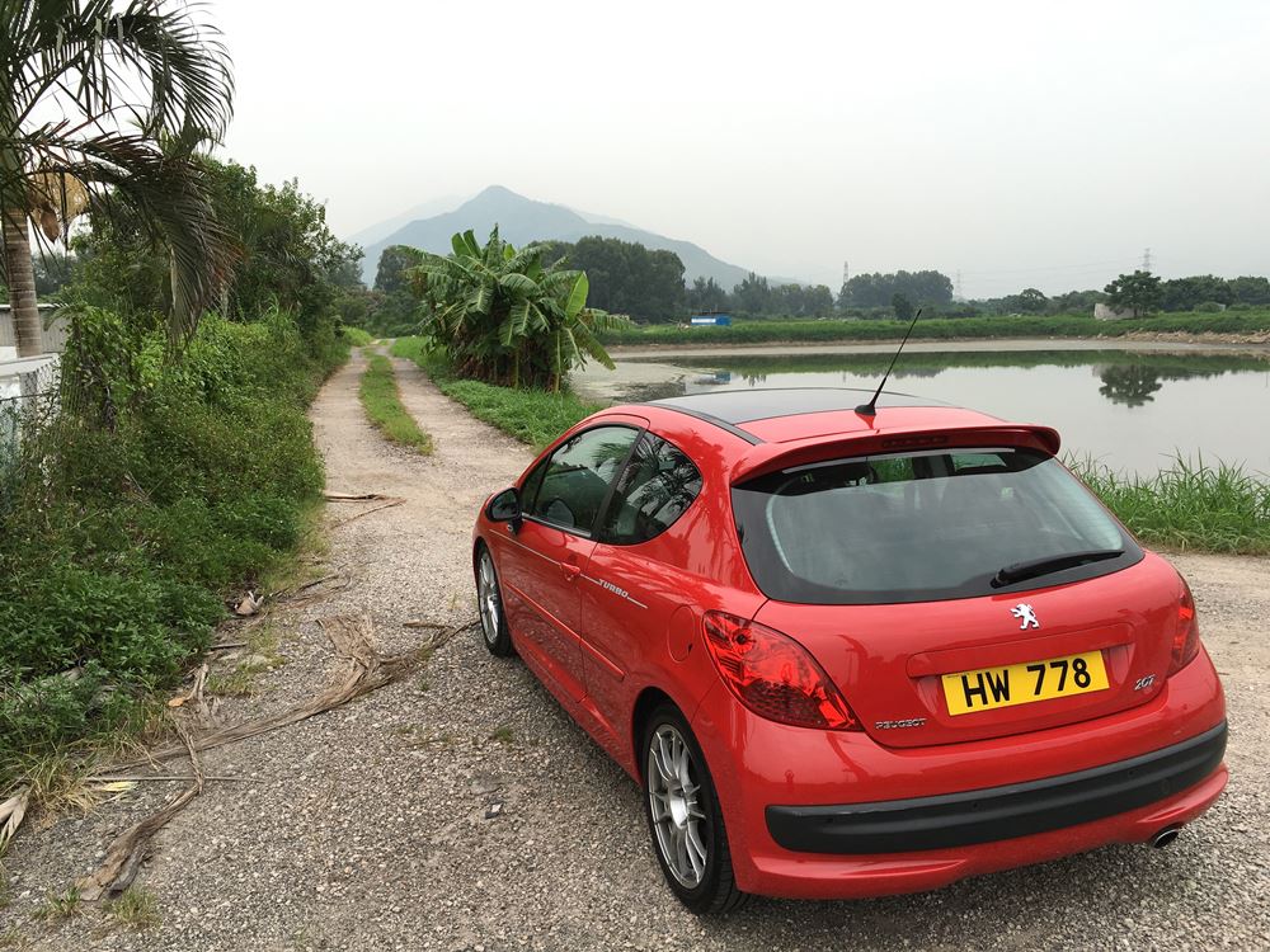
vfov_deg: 48.2
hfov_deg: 61.7
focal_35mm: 29
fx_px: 1064
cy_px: 476
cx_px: 635
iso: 25
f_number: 2.2
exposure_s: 1/270
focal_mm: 4.15
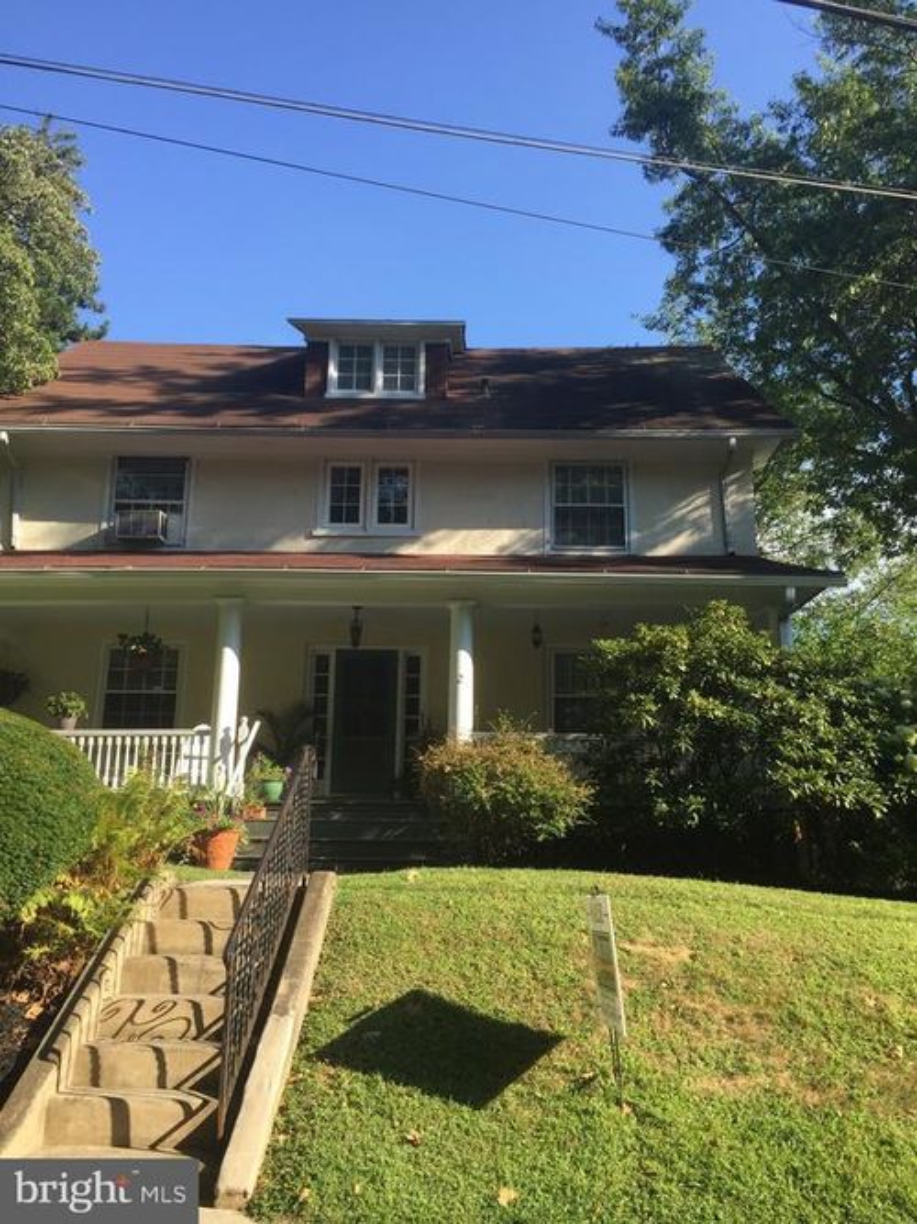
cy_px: 612
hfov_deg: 48.2
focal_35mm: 29
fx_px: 1025
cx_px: 458
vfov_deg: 61.7
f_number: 2.2
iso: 32
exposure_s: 1/746
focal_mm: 4.15
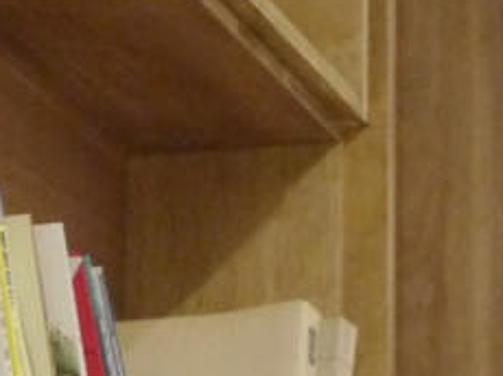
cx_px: 798
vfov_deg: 6.9
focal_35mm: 209
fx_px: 3034
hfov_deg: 9.2
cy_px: 673
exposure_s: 1/40
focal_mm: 20
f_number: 1.7
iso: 800
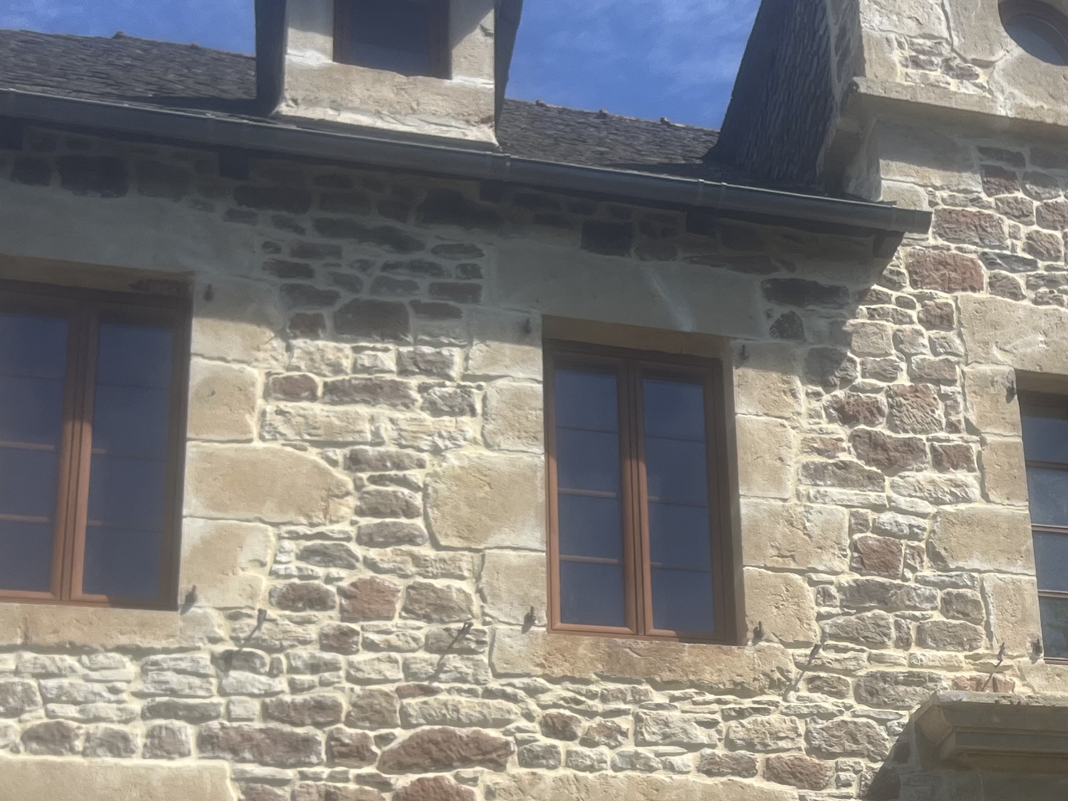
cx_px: 938
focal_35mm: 61
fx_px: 1882
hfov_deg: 30.4
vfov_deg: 23.1
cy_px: 800
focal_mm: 5.7
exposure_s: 1/3165
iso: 50
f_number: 1.5
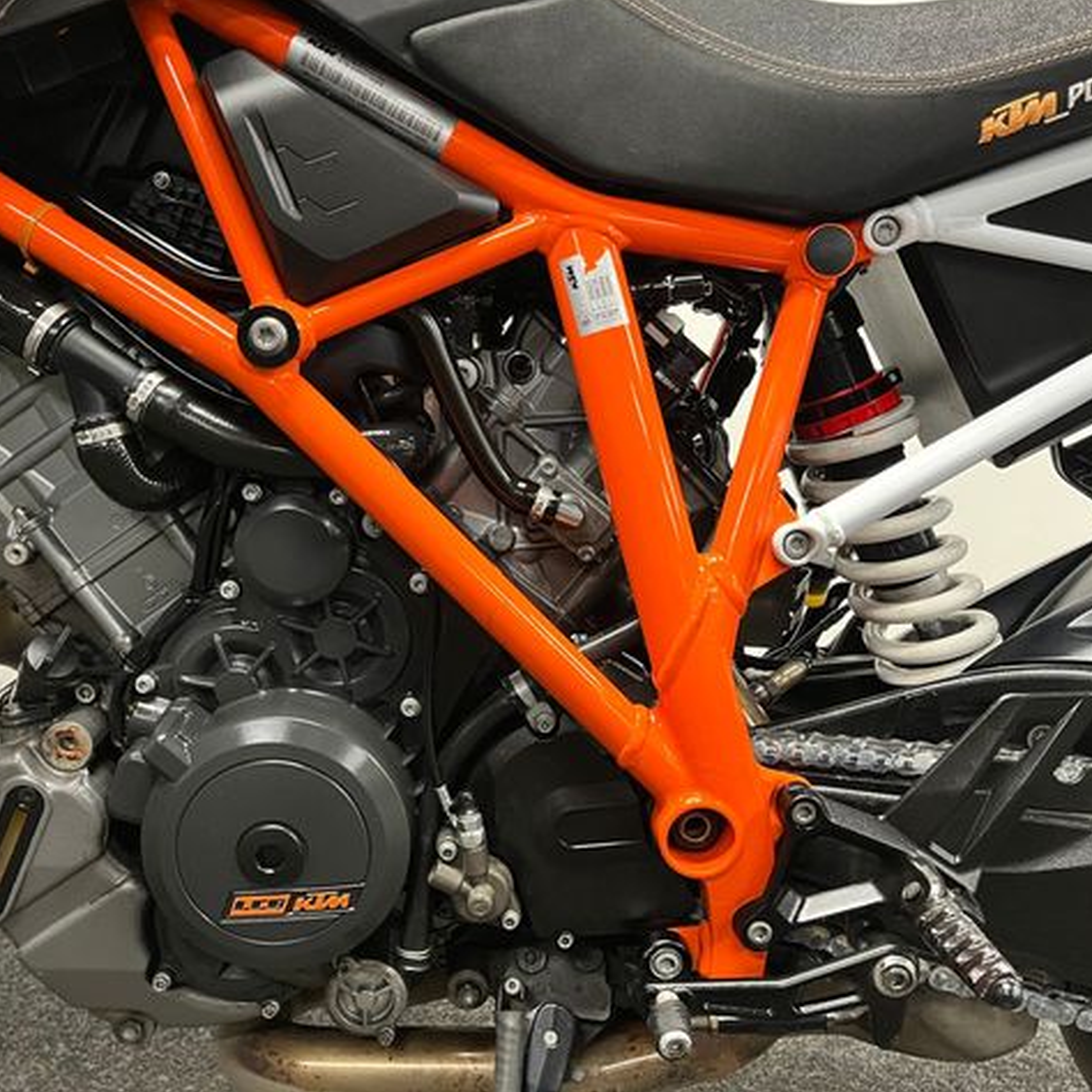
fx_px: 1106
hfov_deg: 52.5
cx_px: 532
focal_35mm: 31
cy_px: 541
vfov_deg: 52.5
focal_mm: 5.1
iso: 400
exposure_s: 1/33
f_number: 1.6
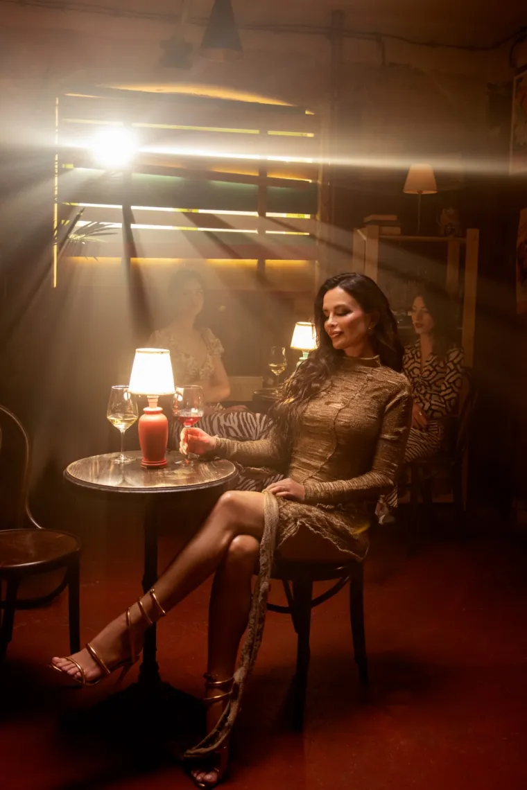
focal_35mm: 34
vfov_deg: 55.8
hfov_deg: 38.9
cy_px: 395
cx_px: 264
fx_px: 747
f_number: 4.5
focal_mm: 34
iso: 1600
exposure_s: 1/50
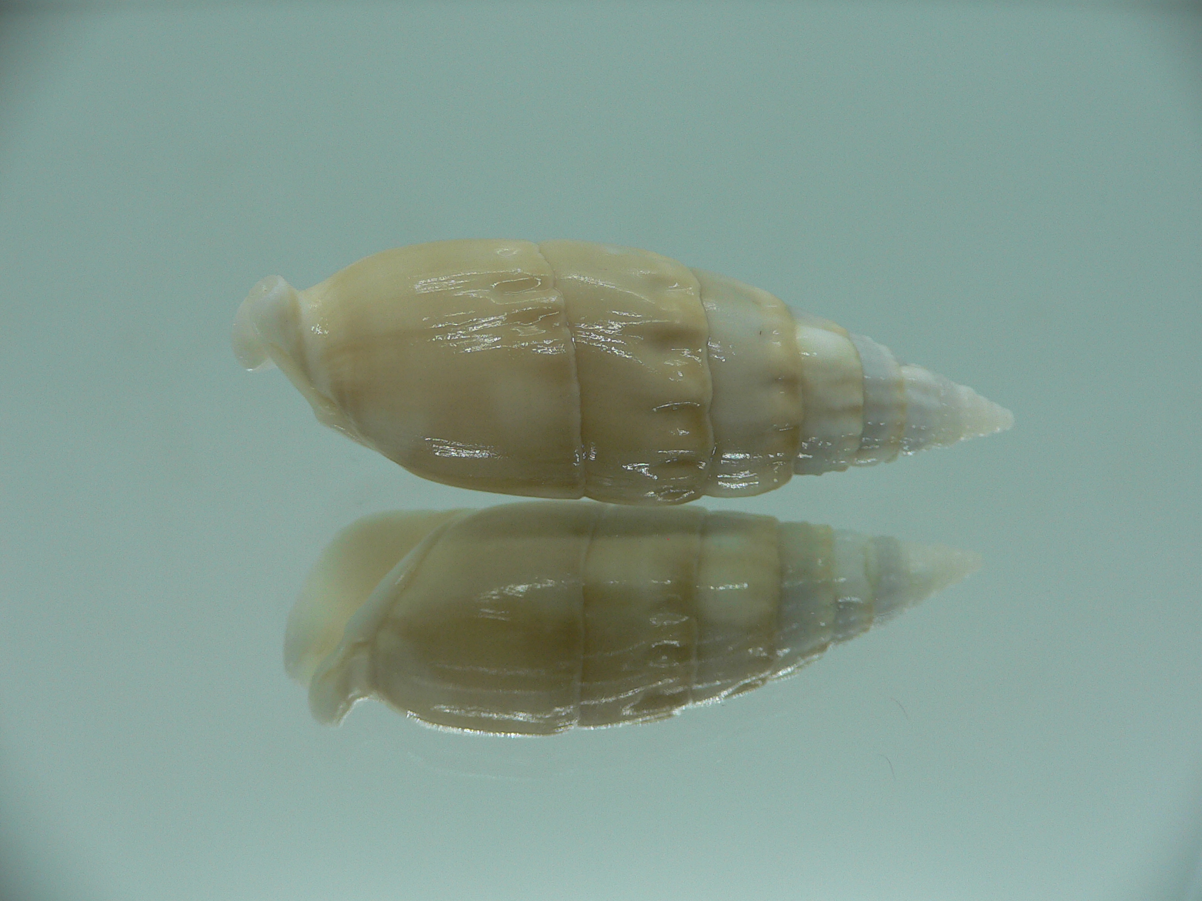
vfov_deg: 40.7
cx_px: 601
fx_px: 1215
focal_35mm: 35
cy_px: 450
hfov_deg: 52.6
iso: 80
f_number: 2.8
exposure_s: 1/60
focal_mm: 4.6
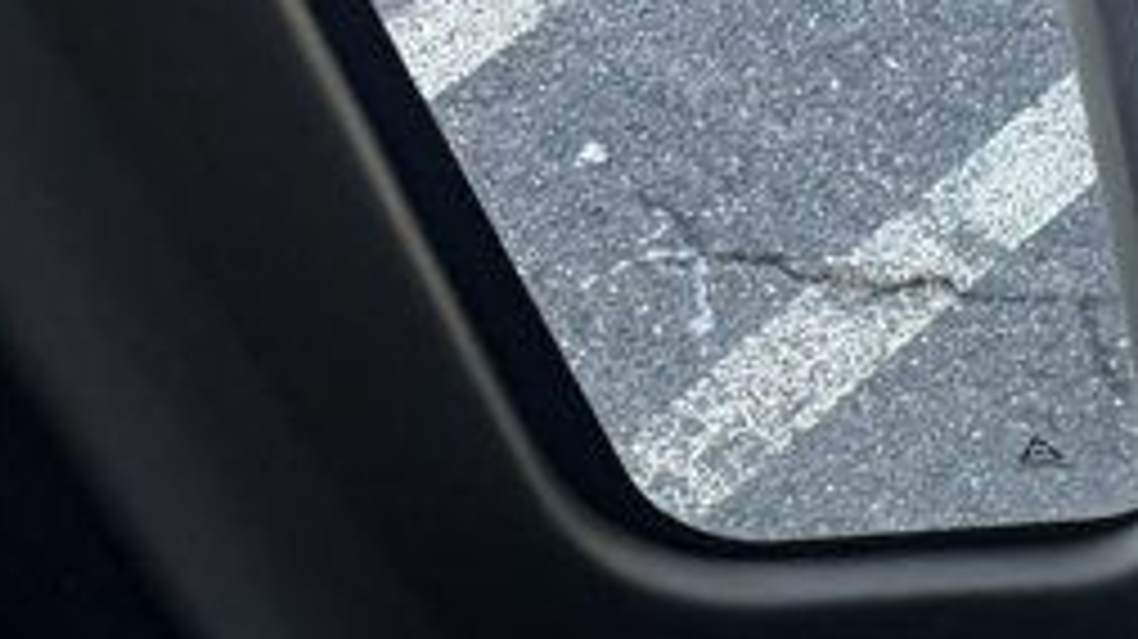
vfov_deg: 10.0
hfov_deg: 16.3
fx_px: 3197
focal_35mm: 106
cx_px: 2168
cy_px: 1539
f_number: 1.78
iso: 100
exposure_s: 1/121
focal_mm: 6.76
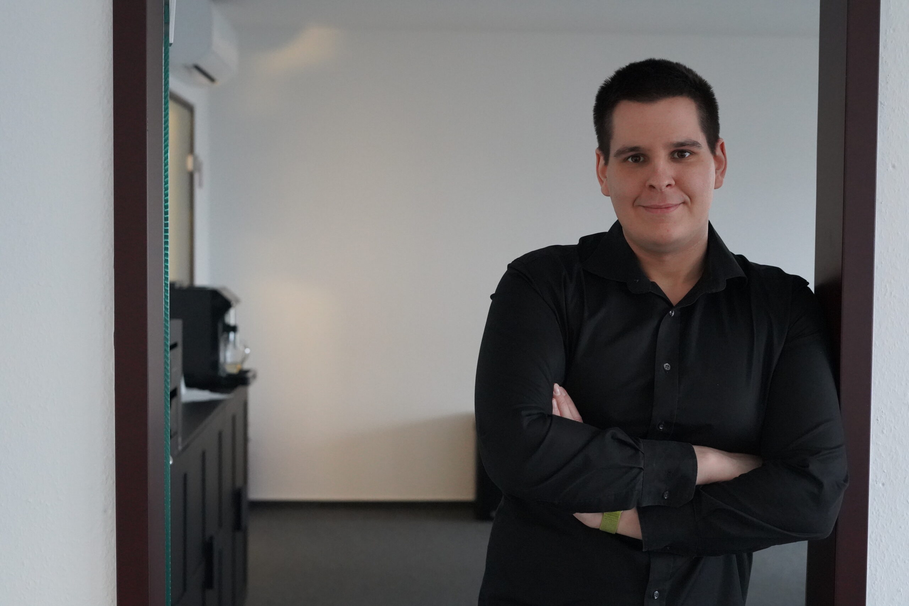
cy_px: 303
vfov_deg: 27.0
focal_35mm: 50
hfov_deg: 39.6
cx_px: 454
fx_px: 1262
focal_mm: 50
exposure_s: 1/160
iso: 12800
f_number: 4
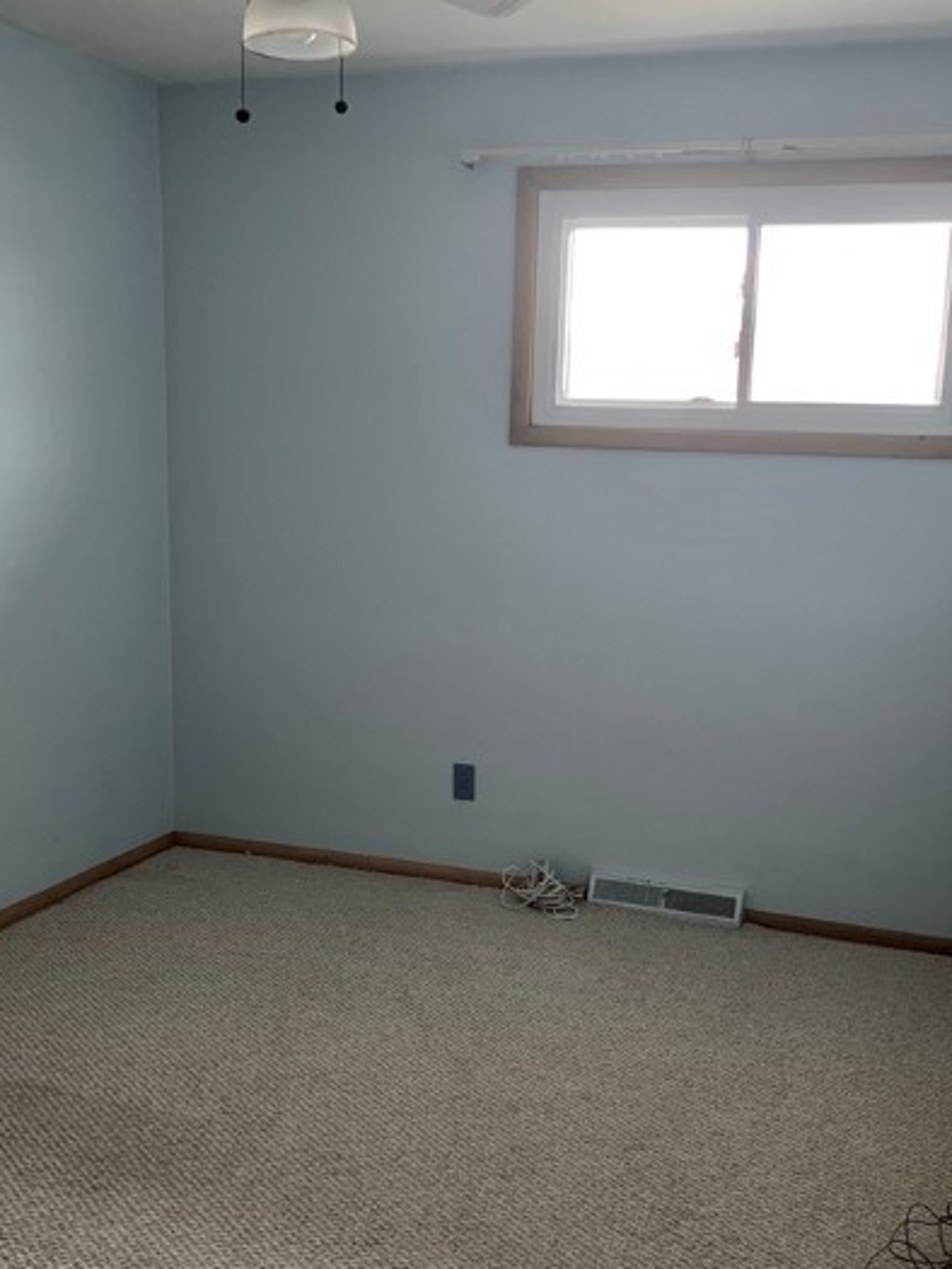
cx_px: 507
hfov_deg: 37.7
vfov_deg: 48.8
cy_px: 715
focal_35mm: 38
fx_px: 1393
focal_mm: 4.25
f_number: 1.8
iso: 125
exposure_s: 1/60
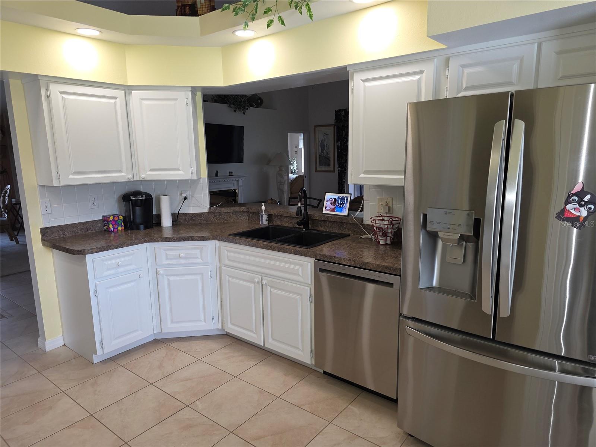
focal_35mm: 23
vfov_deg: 58.9
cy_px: 224
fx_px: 396
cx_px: 298
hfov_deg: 73.9
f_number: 1.7
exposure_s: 1/60
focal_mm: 6.3
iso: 64
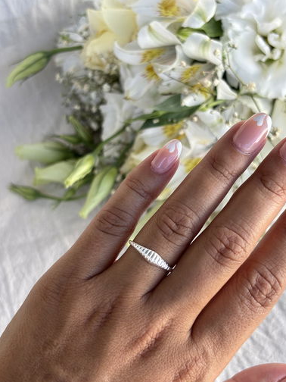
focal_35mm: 55
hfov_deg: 26.6
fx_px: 606
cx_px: 151
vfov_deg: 34.9
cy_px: 194
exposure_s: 1/278
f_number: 1.6
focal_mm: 5.96
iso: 32
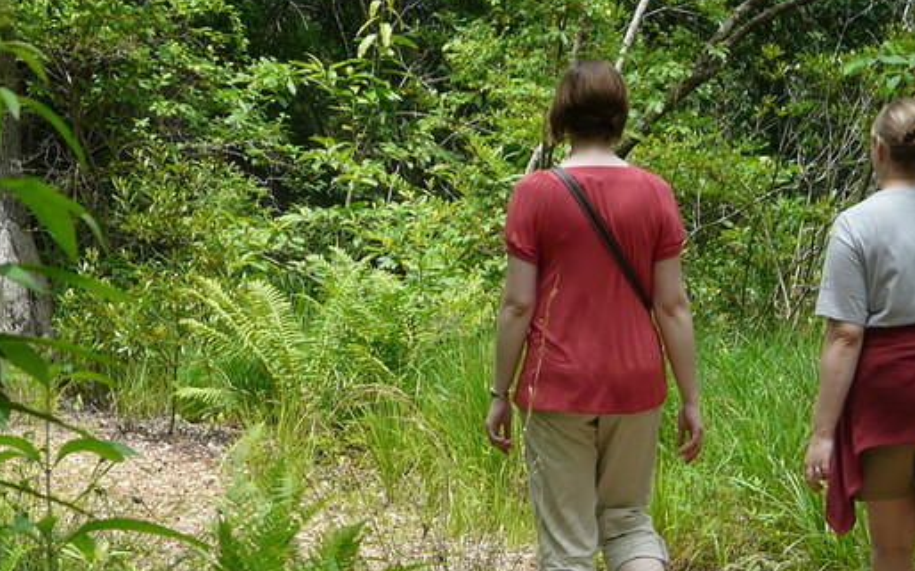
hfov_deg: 7.6
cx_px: 536
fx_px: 6881
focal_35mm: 276
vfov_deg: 4.8
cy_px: 374
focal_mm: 27
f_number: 4
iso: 100
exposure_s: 1/200
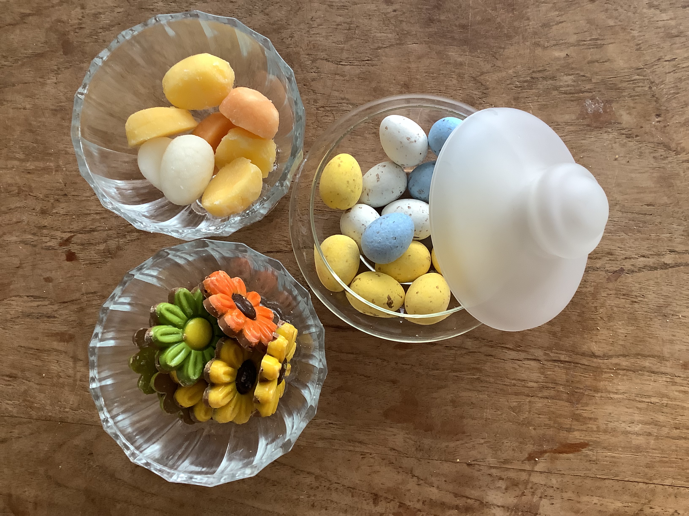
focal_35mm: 31
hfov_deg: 58.4
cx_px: 344
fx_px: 617
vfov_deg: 45.4
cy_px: 258
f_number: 2.4
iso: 160
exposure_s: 1/60
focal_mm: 3.3
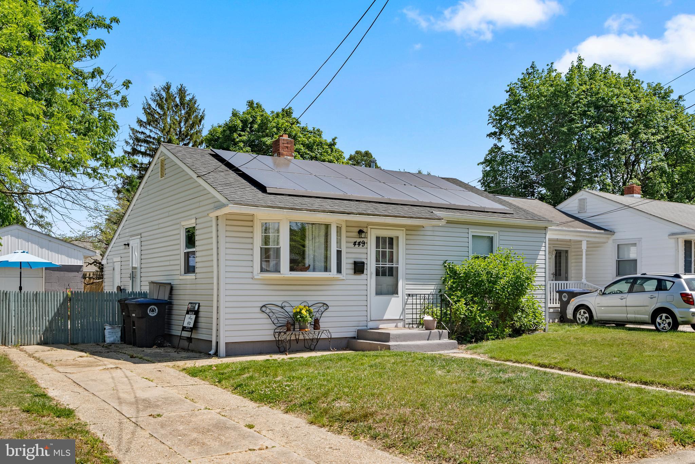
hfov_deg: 54.4
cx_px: 348
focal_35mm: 35
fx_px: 676
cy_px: 232
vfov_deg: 37.9
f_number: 9
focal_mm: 35
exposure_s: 1/500
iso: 200
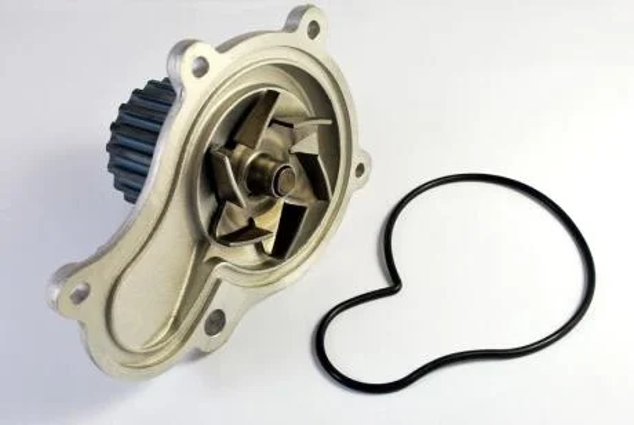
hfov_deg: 43.6
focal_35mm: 45
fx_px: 793
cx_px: 317
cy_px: 212
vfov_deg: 30.0
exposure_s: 1/13
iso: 100
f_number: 11
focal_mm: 30
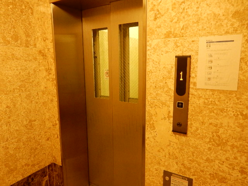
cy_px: 93
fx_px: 179
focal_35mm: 25
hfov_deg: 69.4
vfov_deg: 54.9
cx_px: 124
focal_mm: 4.5
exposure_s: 1/8
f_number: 3.7
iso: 450
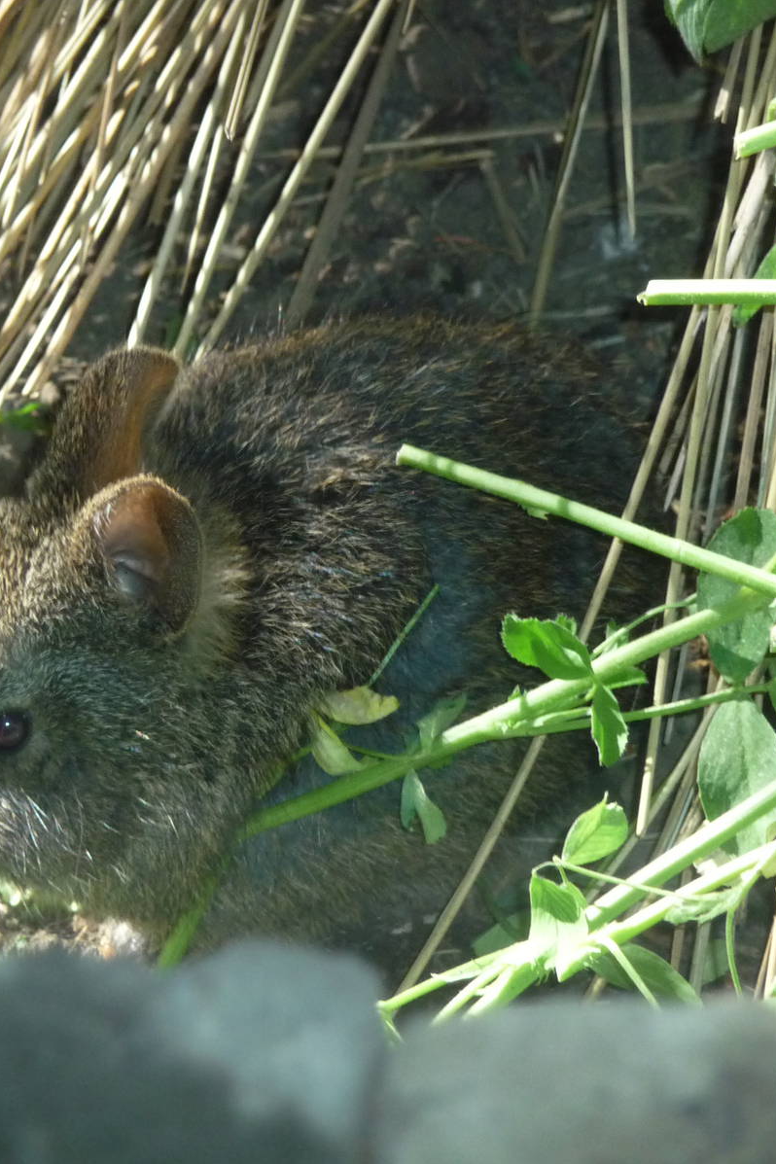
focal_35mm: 367
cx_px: 353
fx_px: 11865
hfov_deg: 3.7
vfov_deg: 5.6
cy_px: 582
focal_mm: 45.4
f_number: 4.9
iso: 320
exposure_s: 1/60
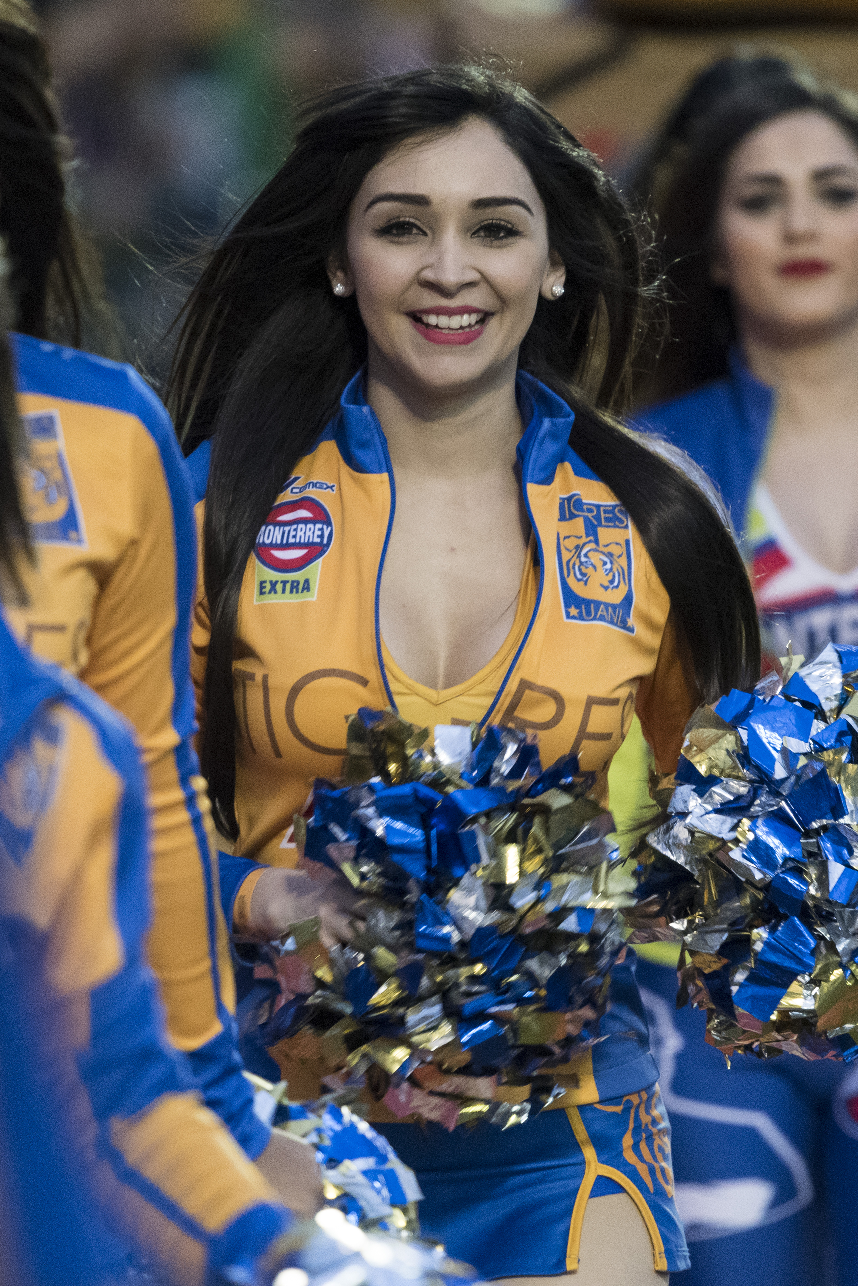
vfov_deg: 4.6
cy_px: 643
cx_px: 429
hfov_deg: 3.1
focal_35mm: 450
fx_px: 16086
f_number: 4
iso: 3200
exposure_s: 1/640
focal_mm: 300
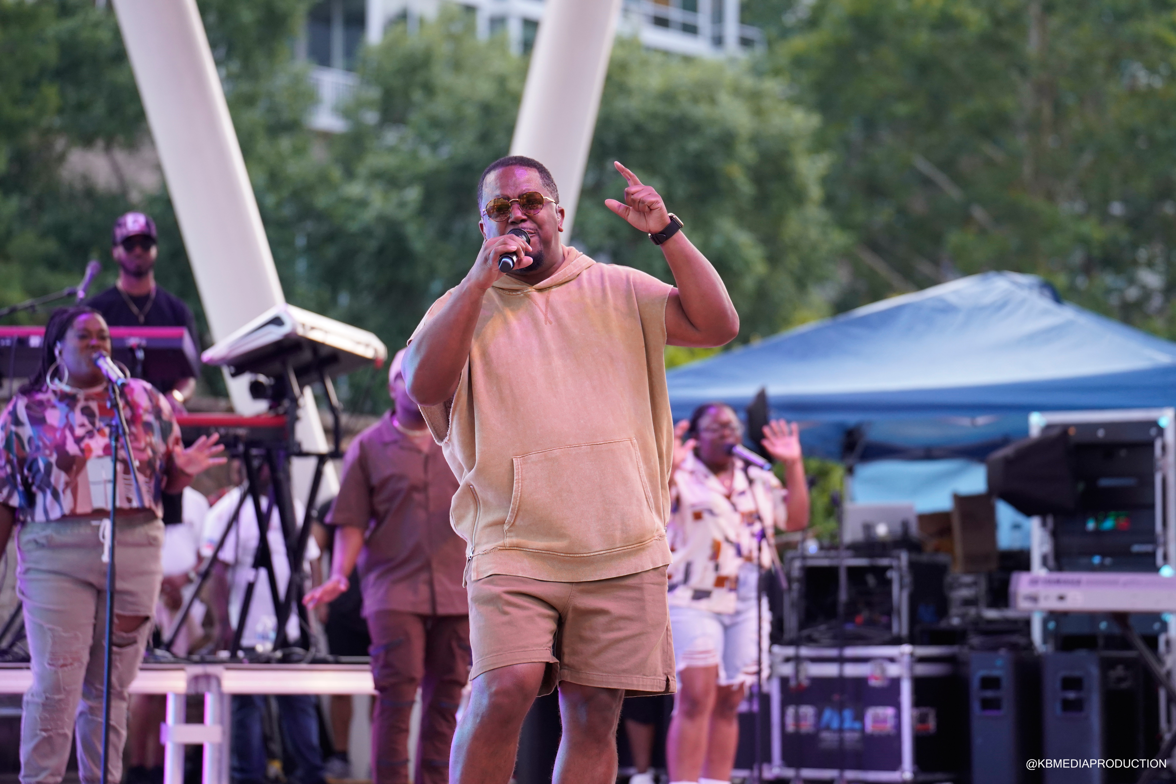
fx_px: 3168
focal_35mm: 97
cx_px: 588
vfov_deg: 14.1
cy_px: 392
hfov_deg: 21.0
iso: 2000
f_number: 2.8
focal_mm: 97
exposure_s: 1/1000
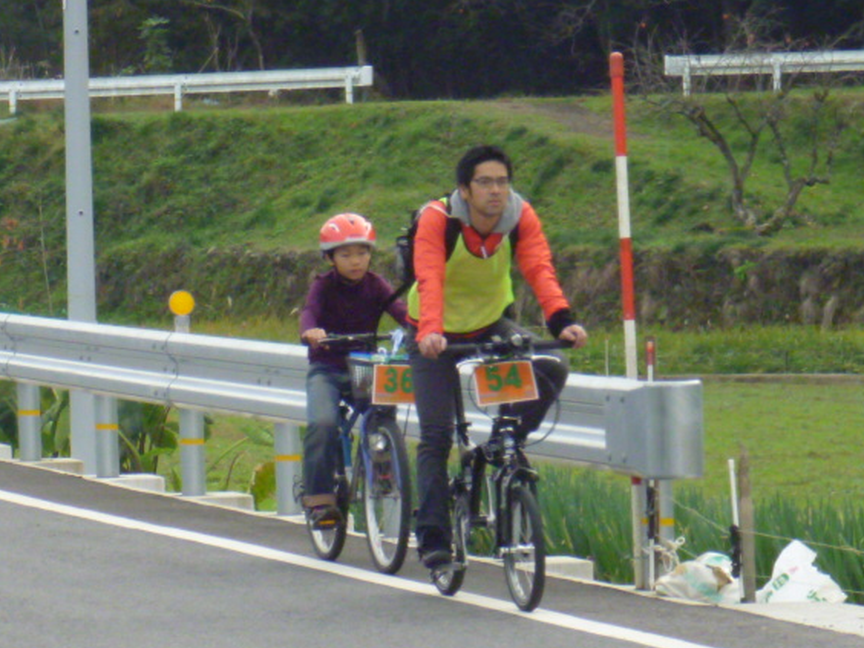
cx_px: 391
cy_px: 352
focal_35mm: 310
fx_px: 7737
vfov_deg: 4.8
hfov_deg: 6.4
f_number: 5.9
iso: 400
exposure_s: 1/500
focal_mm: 25.2
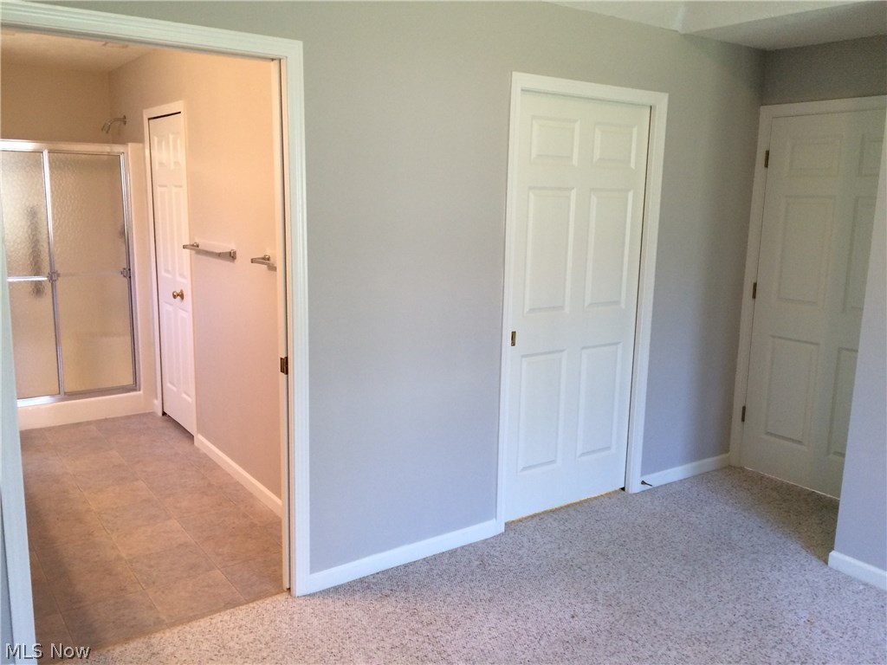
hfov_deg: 61.7
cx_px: 444
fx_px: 743
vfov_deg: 48.2
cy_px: 332
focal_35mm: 29
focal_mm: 4.15
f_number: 2.2
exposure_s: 1/33
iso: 80
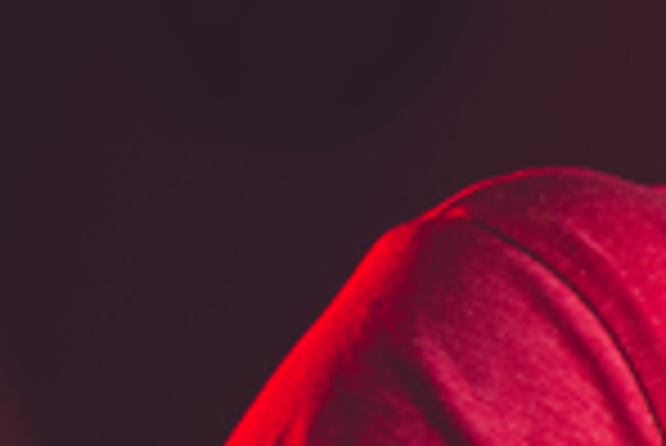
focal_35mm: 216
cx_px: 1845
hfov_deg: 8.3
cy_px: 797
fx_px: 4000
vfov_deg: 6.2
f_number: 2.8
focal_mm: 32
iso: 500
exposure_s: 1/20
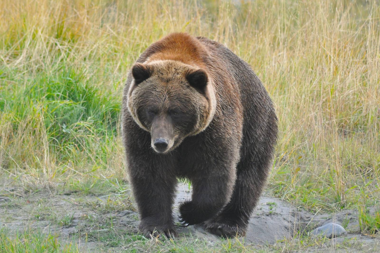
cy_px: 126
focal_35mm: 405
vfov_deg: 3.4
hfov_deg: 5.1
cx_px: 190
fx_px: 4270
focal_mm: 270
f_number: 5.6
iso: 800
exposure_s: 1/1000
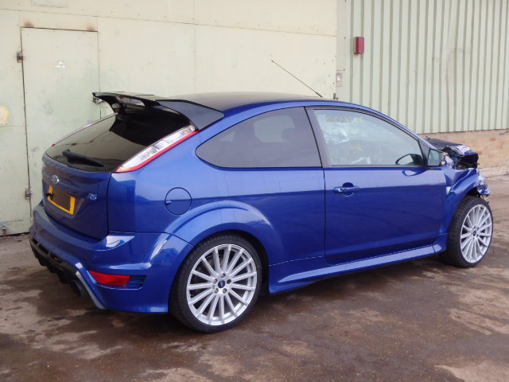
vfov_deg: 36.0
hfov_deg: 46.8
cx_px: 254
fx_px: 588
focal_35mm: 40
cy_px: 191
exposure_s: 1/80
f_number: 4.7
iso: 200
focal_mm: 7.3
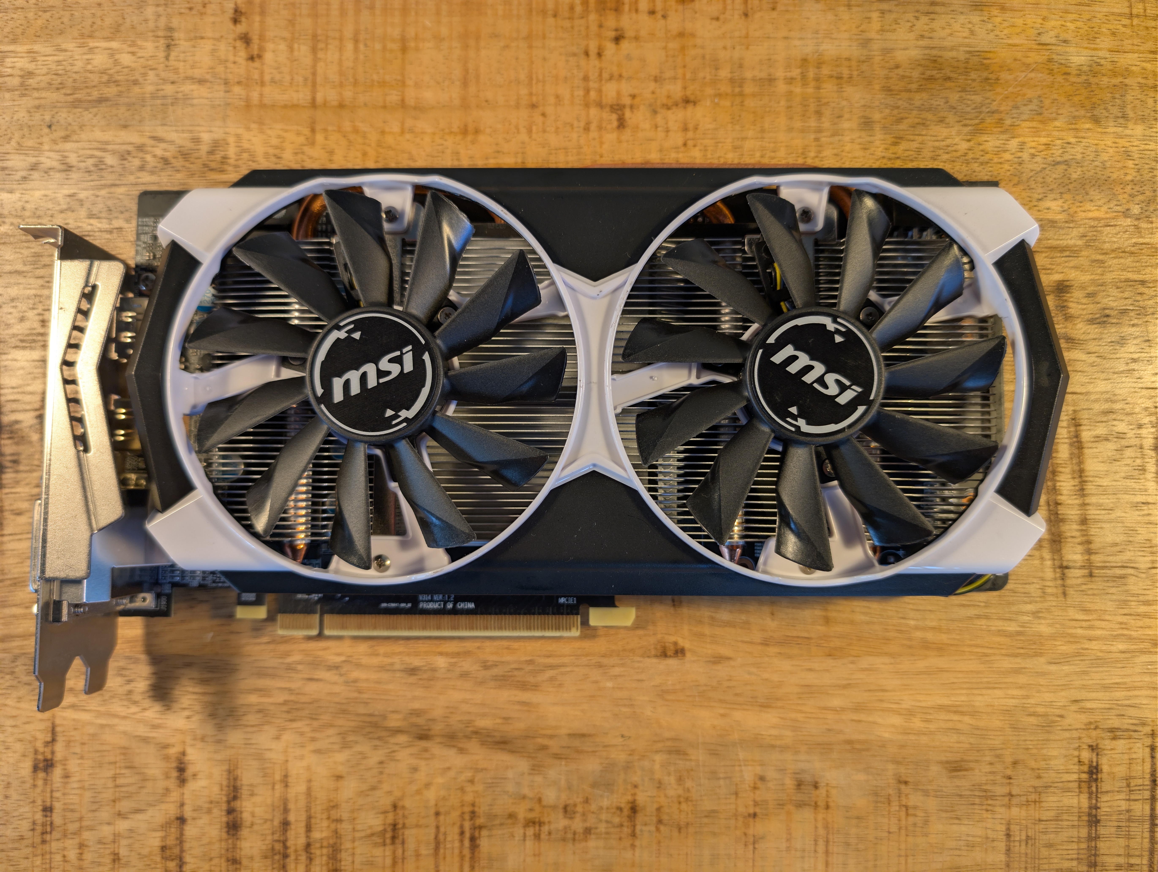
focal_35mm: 24
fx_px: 804
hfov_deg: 71.5
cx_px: 579
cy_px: 436
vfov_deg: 56.9
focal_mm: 6.9
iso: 102
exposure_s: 1/100
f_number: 1.68
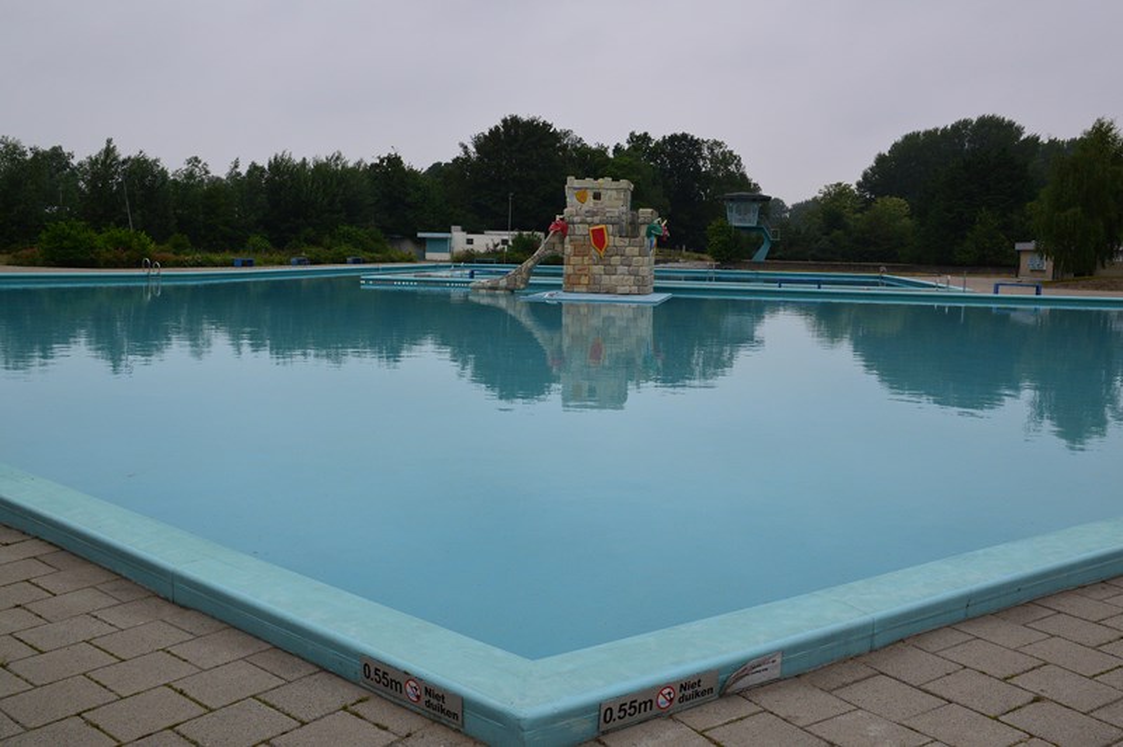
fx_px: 1029
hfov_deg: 57.3
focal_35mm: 33
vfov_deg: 39.9
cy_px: 374
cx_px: 562
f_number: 8
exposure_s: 1/500
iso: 800
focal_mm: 22
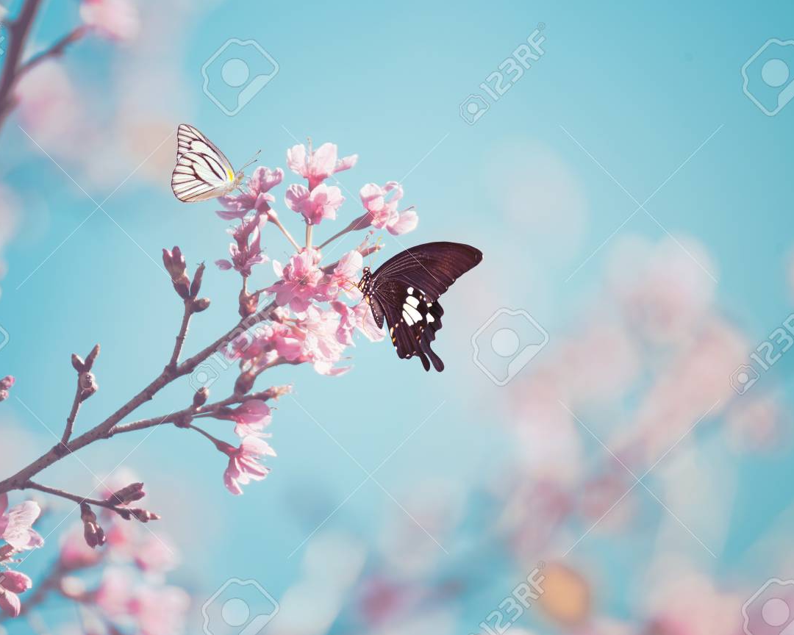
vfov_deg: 4.6
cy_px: 317
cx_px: 369
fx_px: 7966
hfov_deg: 5.7
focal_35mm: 339
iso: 100
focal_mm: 300
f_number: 5.6
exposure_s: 1/400
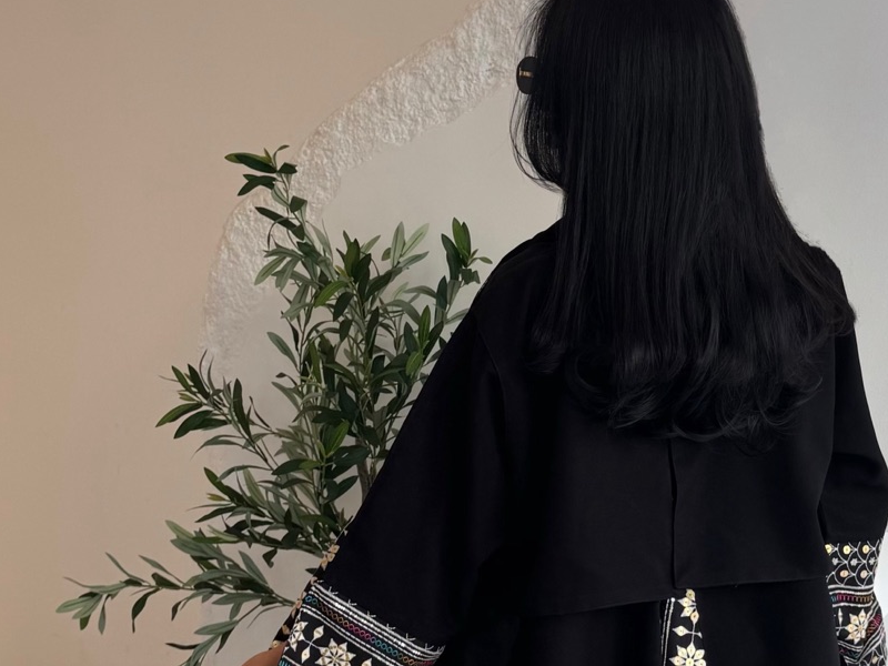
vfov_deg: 28.4
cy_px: 667
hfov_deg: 39.2
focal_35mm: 48
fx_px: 1231
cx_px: 588
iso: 80
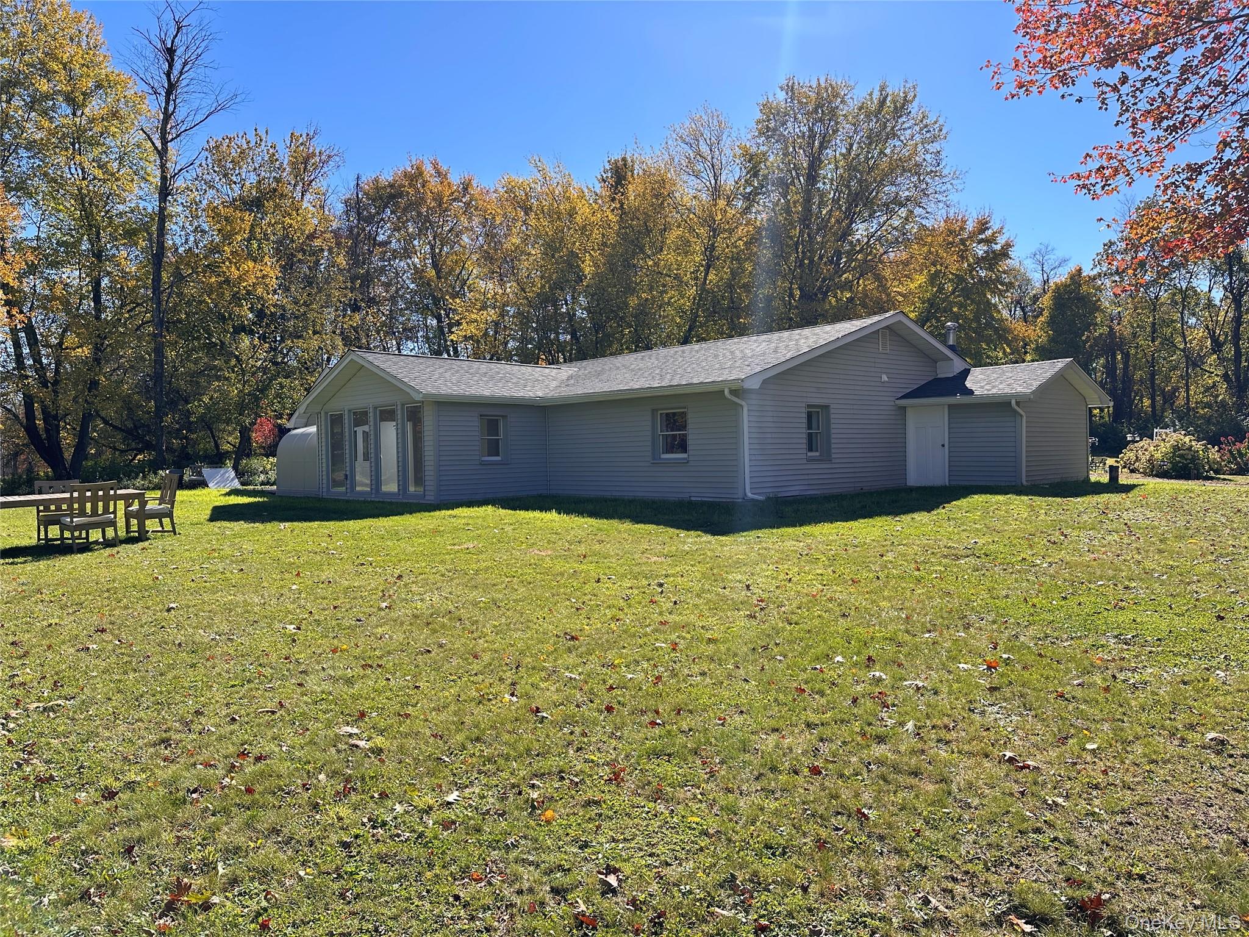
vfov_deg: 56.8
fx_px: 866
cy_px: 468
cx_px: 624
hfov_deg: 71.6
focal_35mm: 24
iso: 80
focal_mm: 6.86
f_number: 1.78
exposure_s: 1/1664
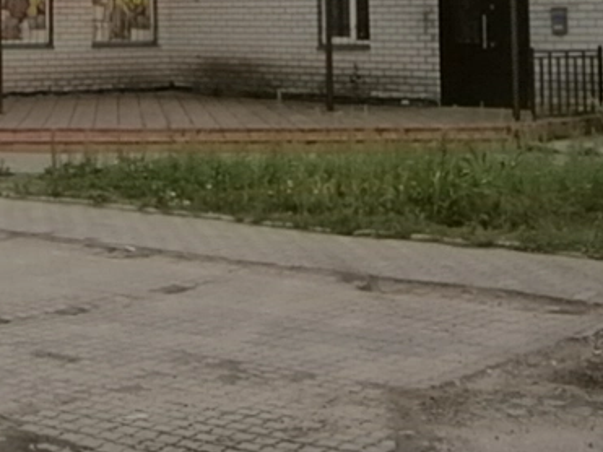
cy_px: -196
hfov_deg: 22.0
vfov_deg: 15.6
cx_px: 128
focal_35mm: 88
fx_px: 1532
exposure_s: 1/400
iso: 80
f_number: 2.8
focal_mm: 4.7
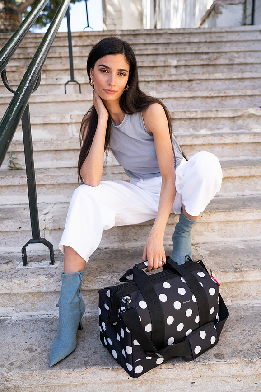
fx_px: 337
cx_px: 130
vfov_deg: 60.3
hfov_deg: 42.3
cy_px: 196
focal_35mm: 31
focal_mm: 31
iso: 100
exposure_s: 1/320
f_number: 2.8
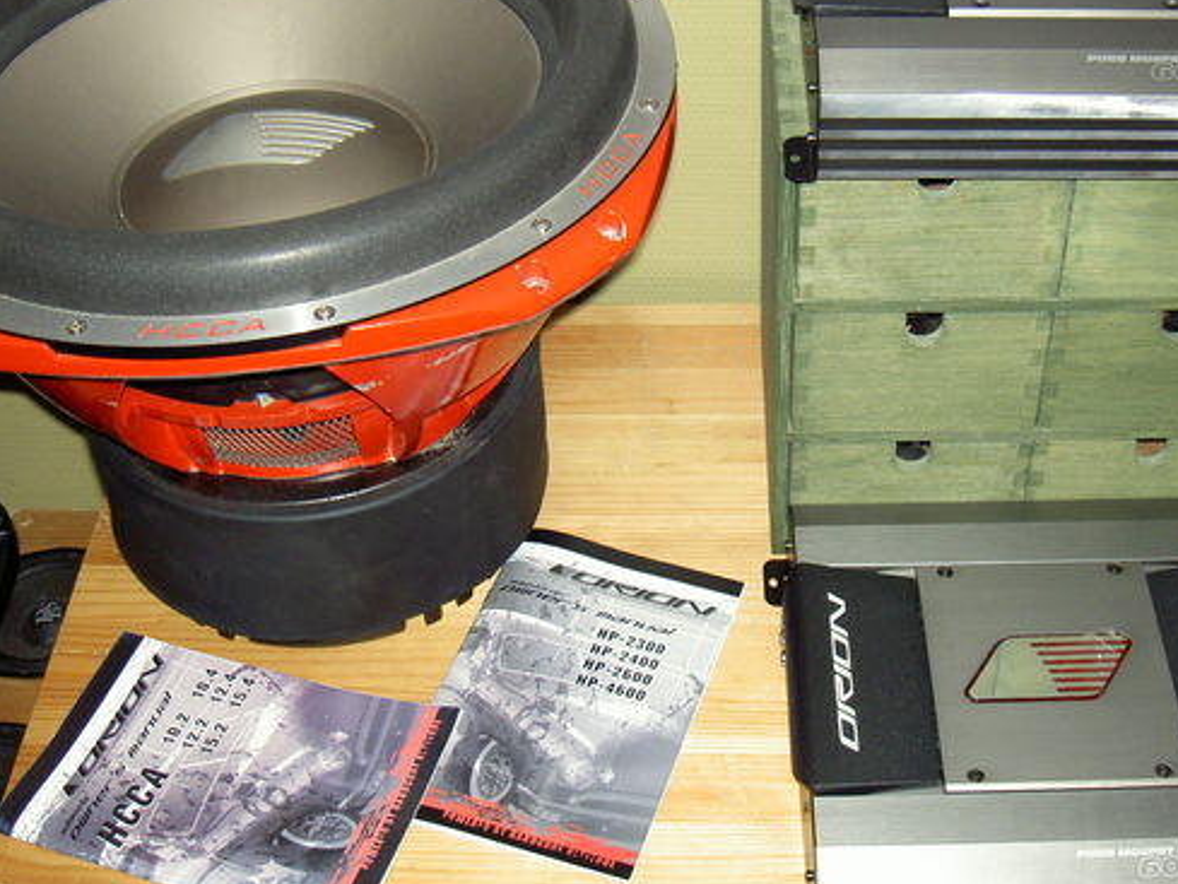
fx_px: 1736
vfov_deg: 28.6
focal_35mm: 51
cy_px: 407
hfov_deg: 37.5
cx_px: 612
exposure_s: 1/60
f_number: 2.8
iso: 200
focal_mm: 8
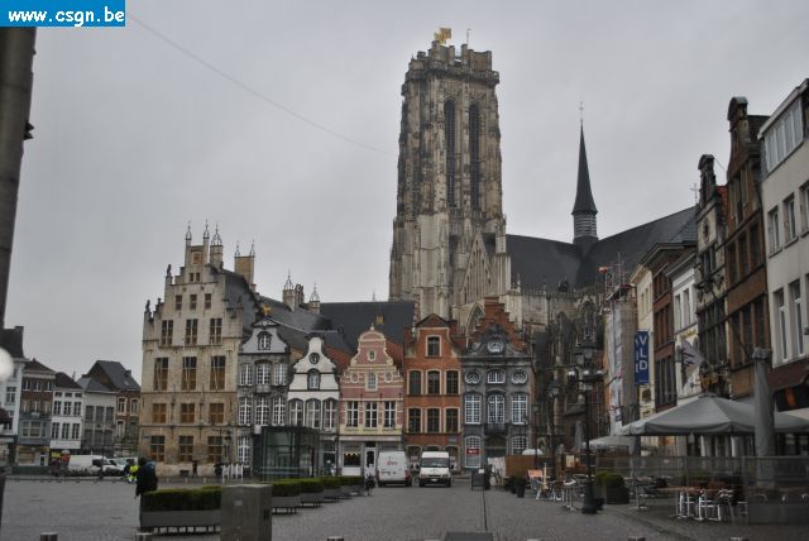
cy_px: 270
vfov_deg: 32.0
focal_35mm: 42
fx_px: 945
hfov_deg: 46.4
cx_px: 404
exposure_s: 1/125
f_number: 4.5
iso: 125
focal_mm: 28
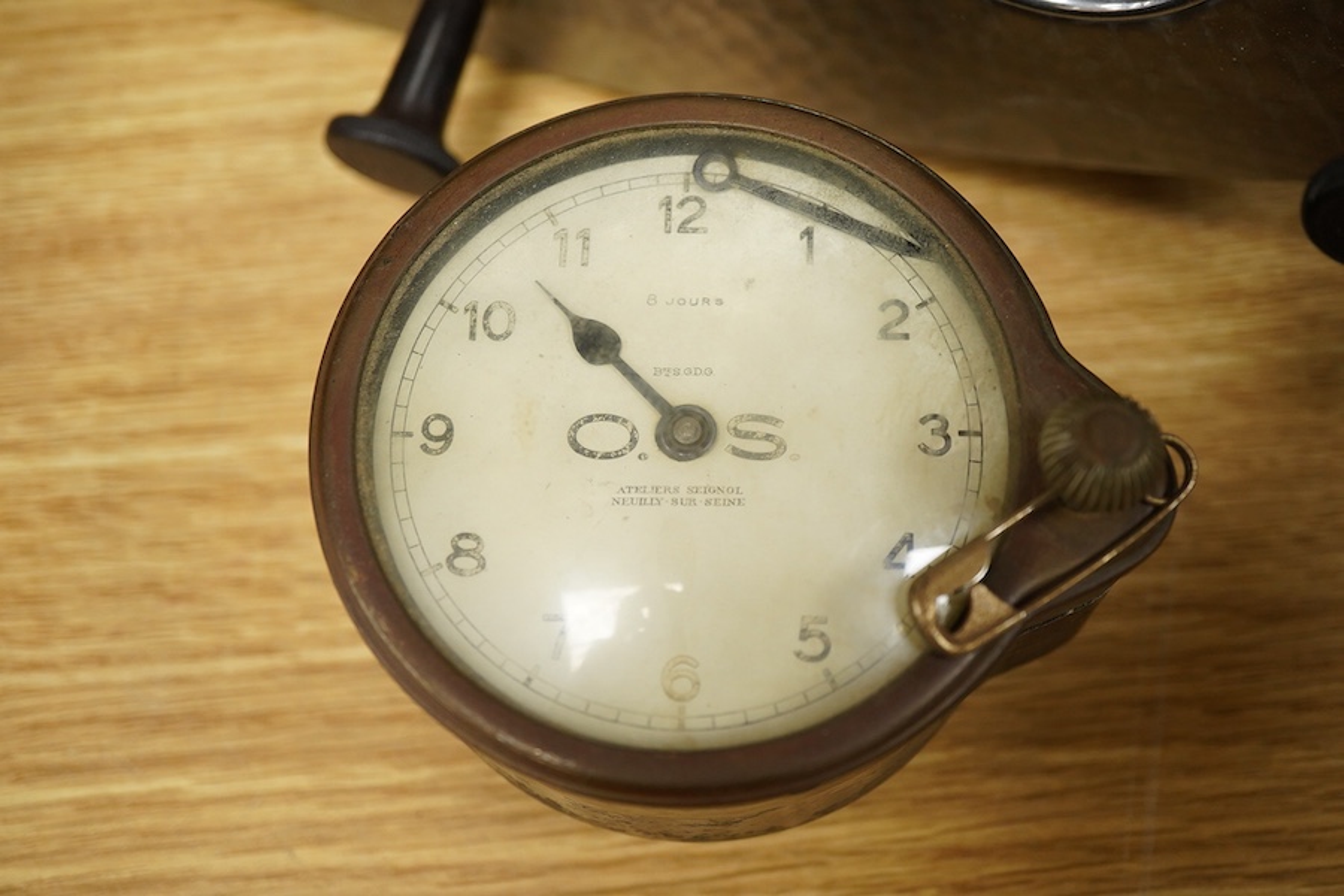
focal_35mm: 45
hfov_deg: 43.6
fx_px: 1680
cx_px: 672
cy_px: 448
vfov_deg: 29.9
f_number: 5.6
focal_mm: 30
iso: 1250
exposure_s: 1/125
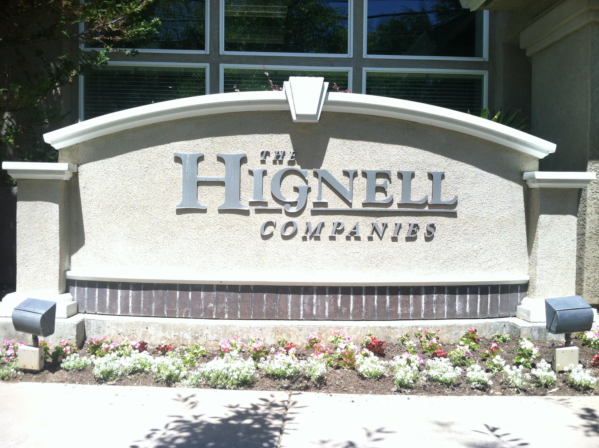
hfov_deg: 52.7
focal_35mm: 35
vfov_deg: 40.6
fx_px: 605
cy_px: 224
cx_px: 300
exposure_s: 1/508
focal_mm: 3.85
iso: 80
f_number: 2.8
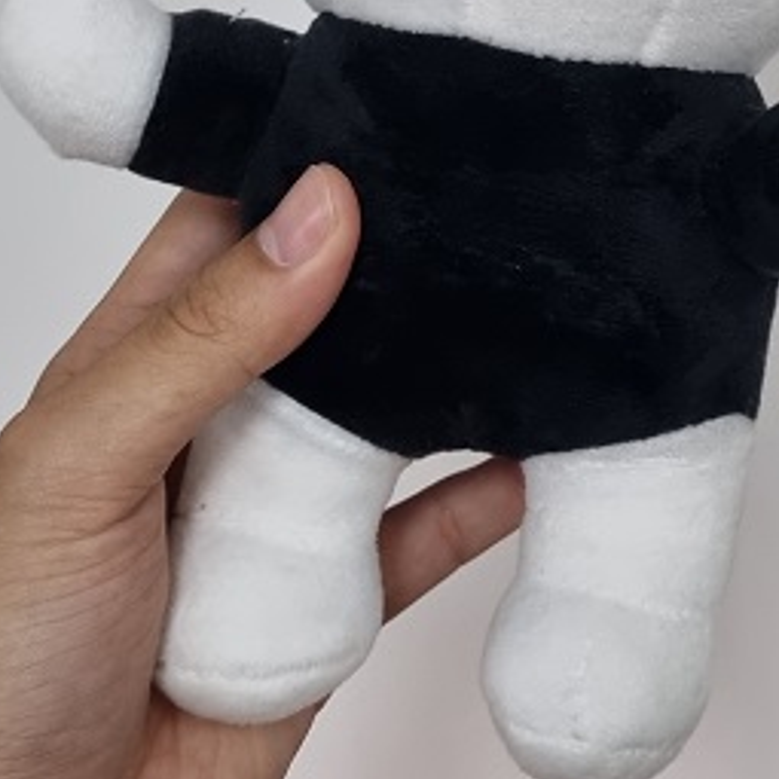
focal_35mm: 72
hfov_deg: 23.6
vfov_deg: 22.7
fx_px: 1833
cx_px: 635
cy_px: -64
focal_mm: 5.4
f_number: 1.8
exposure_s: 1/100
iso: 320
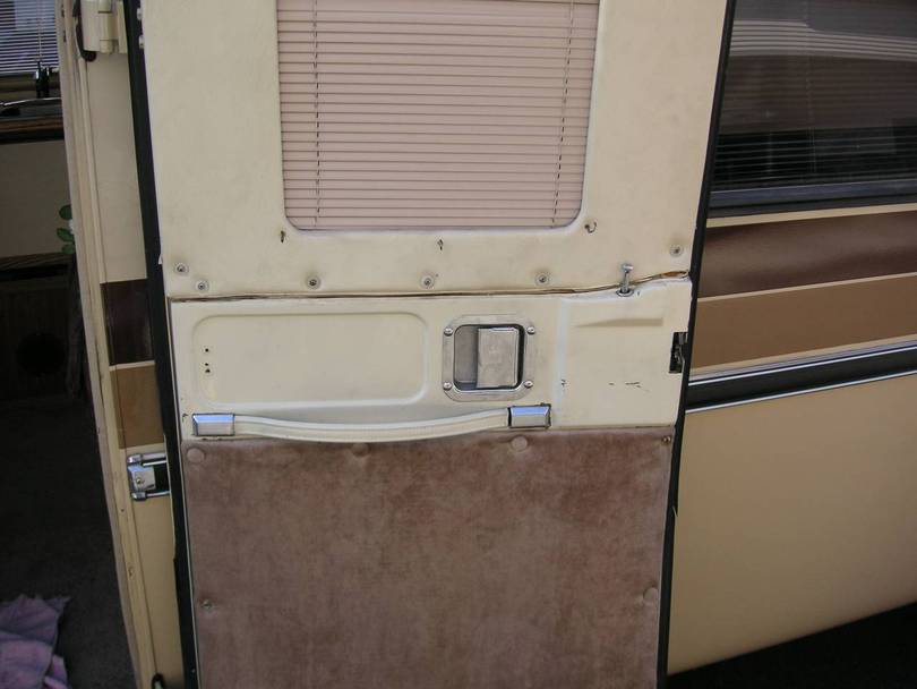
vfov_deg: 38.7
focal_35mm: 37
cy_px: 344
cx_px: 458
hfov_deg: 50.1
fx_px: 980
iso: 50
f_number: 2.8
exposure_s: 1/350
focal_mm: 6.1
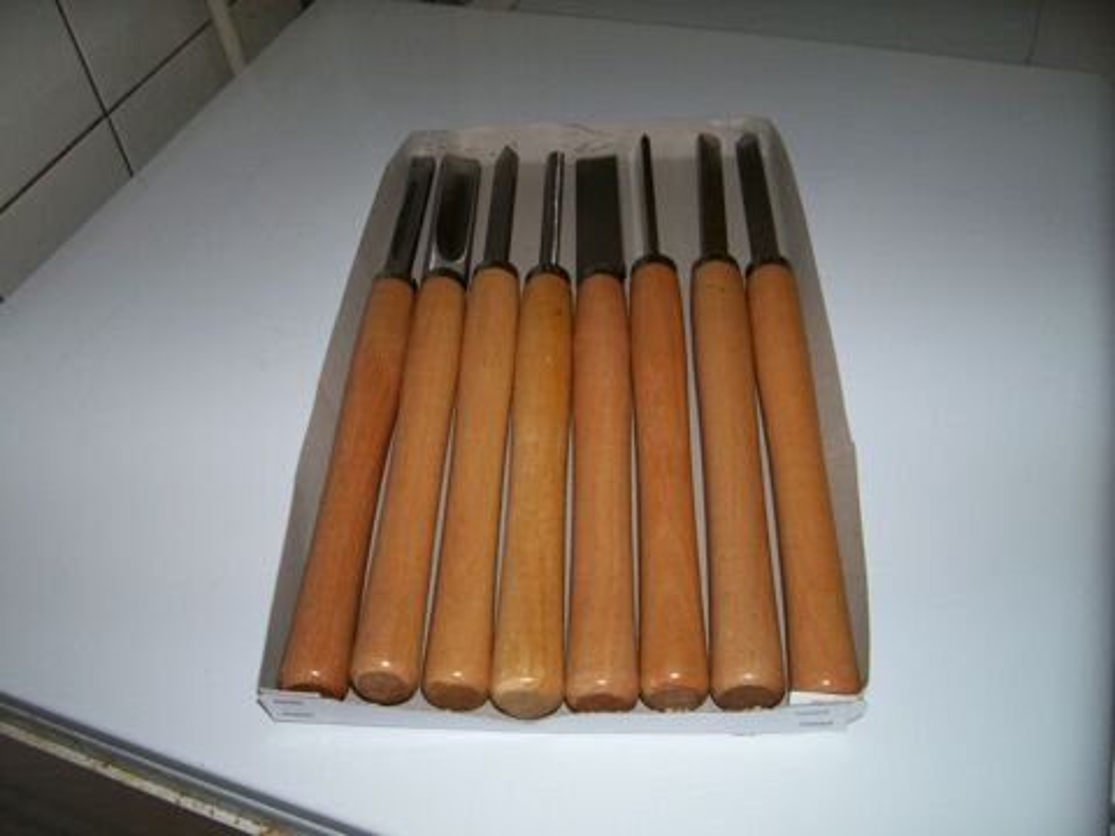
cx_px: 558
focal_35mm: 34
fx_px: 1095
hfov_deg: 54.0
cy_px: 418
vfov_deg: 41.8
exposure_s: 1/64
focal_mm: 5.6
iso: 80
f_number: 2.7
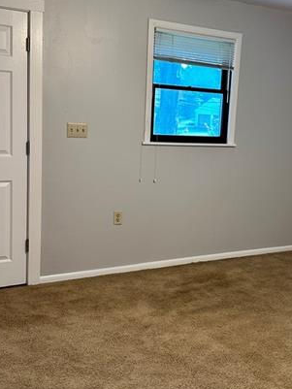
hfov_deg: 31.1
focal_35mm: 46
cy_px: 184
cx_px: 208
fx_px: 517
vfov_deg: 41.2
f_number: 1.78
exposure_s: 1/60
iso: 125
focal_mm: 6.86
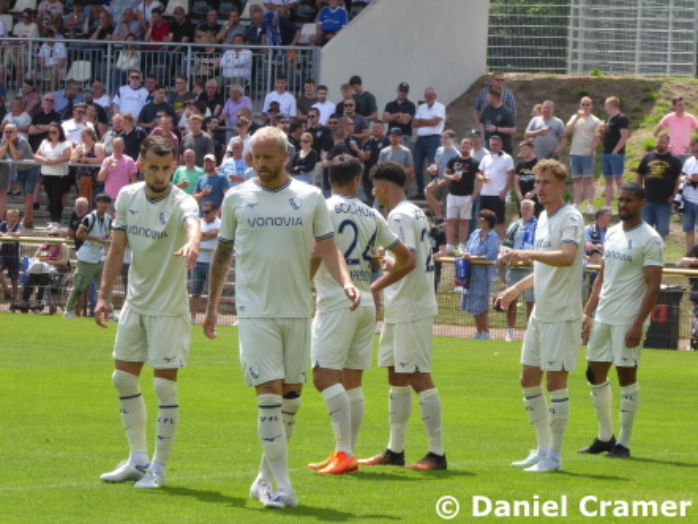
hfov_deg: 7.3
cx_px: 347
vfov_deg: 5.5
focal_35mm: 270
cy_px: 259
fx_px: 5447
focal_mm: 47.5
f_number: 5.6
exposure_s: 1/160
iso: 80
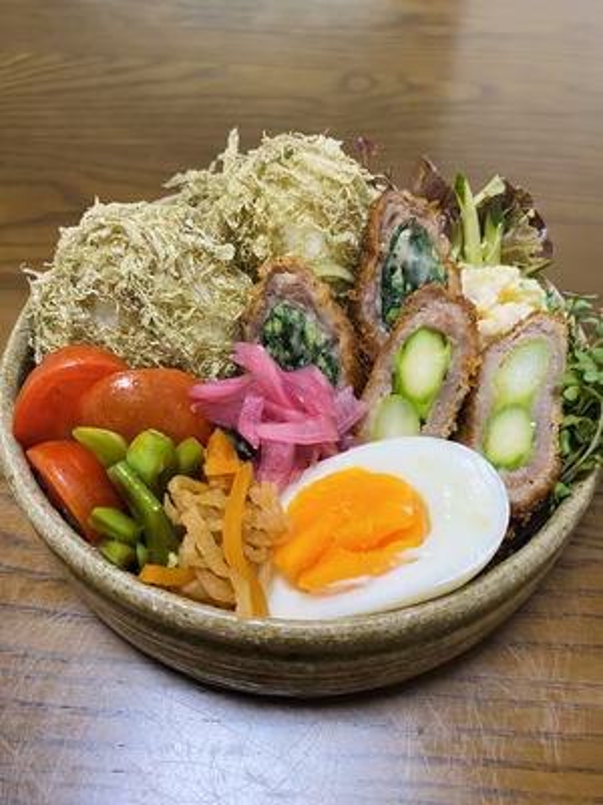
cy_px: 402
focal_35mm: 26
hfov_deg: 53.1
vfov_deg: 67.3
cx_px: 302
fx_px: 604
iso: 100
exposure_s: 1/60
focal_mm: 4.25
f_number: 1.8
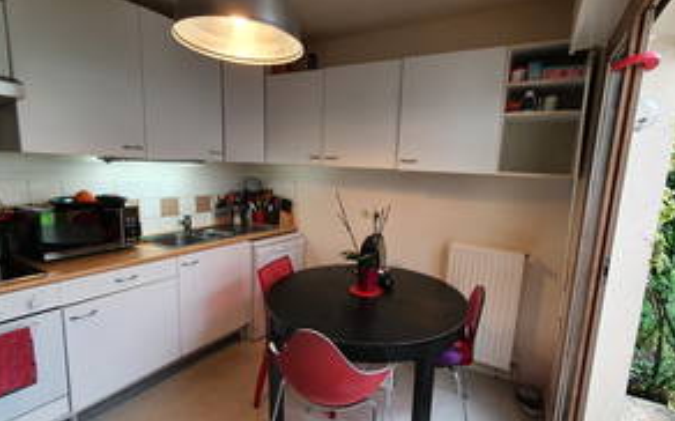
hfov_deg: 94.3
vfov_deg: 67.9
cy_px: 215
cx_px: 356
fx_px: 312
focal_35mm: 17
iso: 125
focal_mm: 1.8
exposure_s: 1/50
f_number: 2.2
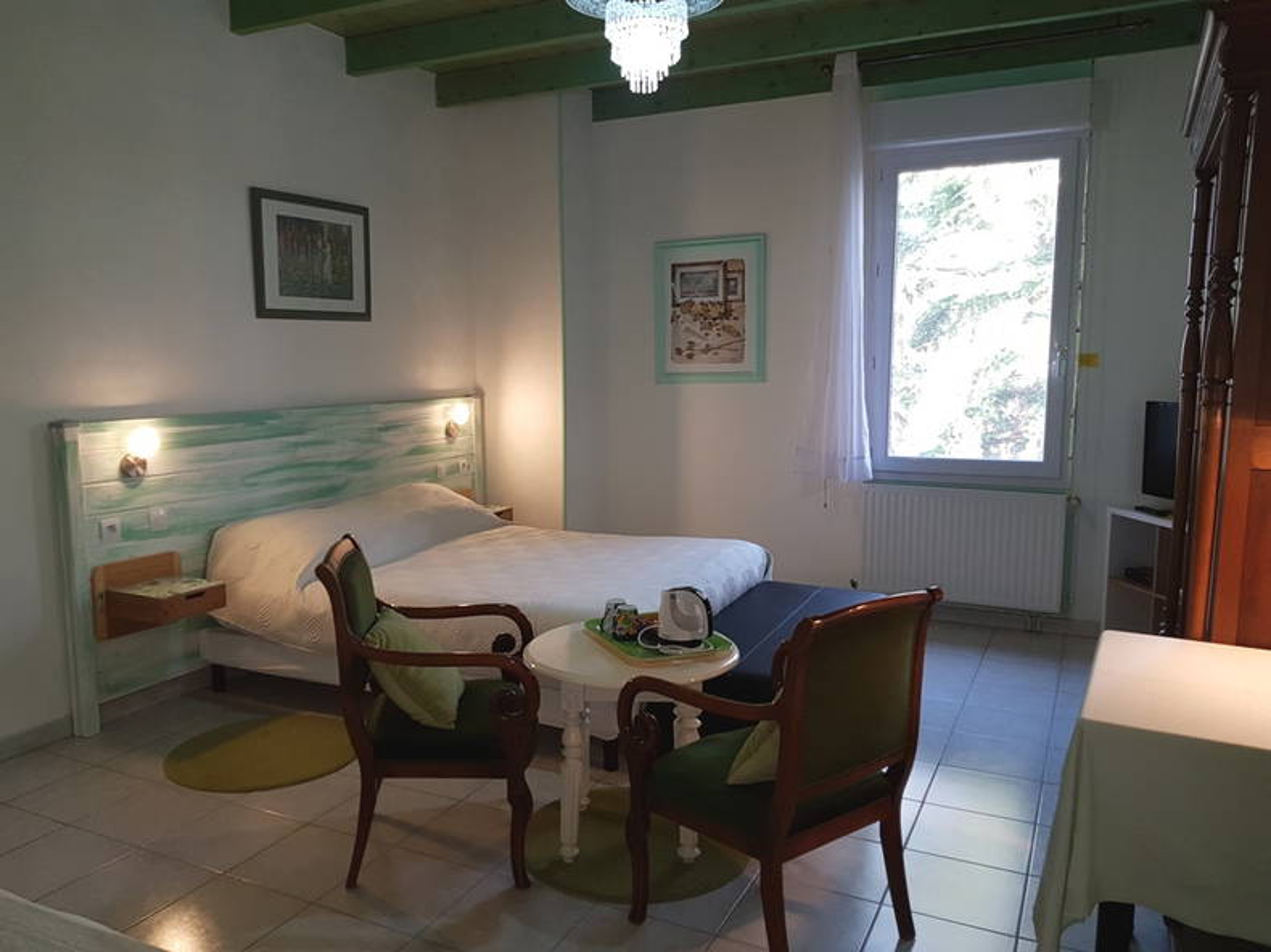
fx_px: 954
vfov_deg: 53.0
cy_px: 476
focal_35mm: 26
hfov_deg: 67.3
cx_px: 636
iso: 100
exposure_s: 1/50
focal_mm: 4.2
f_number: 1.7
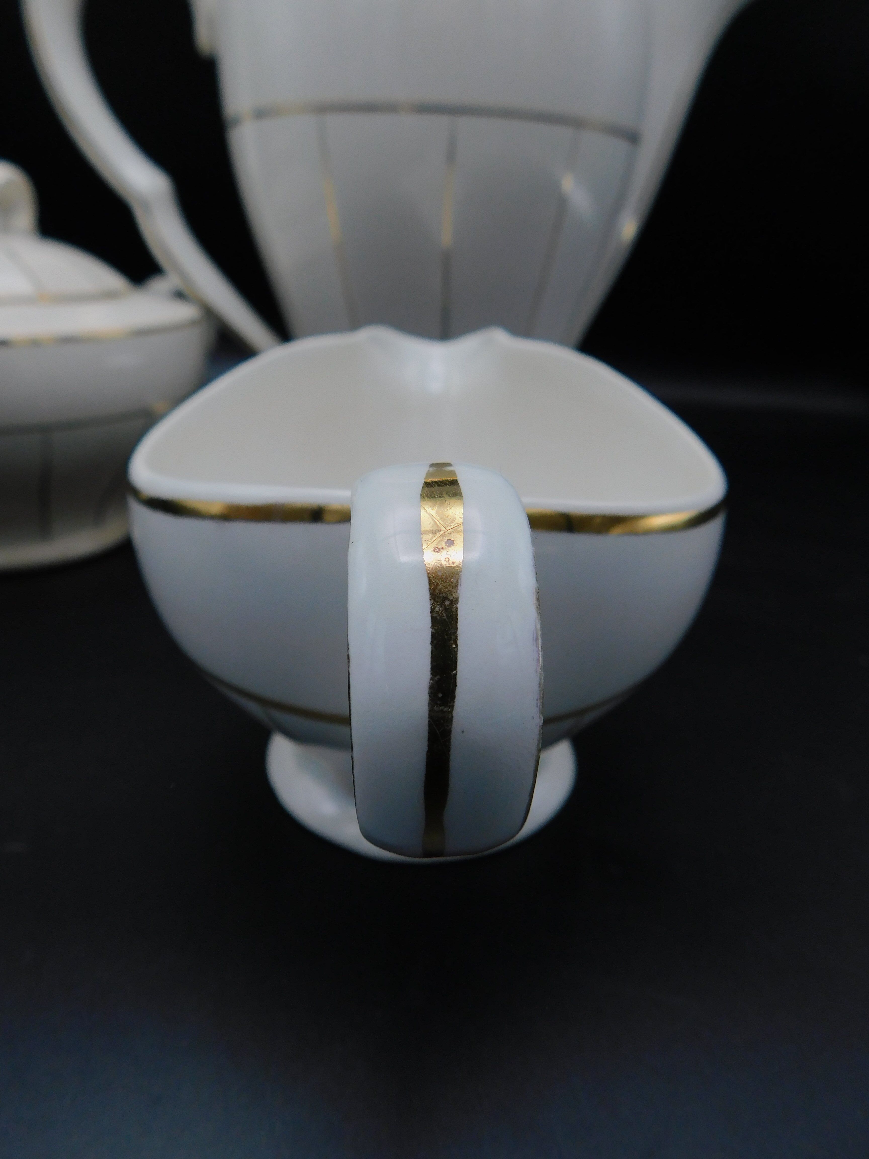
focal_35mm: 23
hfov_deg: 58.9
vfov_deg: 73.9
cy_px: 580
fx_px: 770
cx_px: 434
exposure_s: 1/125
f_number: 3
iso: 125
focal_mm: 4
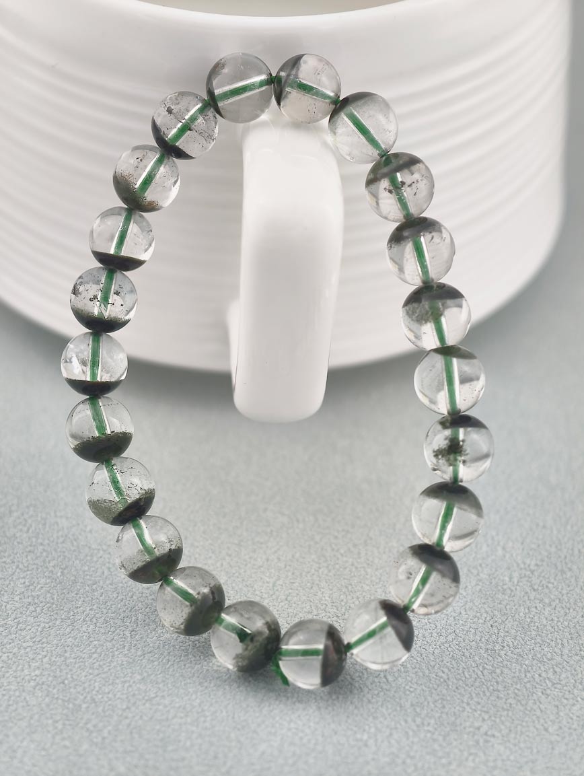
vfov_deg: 23.0
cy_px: 388
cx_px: 292
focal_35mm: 85
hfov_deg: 17.4
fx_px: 1907
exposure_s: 1/160
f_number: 2.67
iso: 125
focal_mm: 22.48
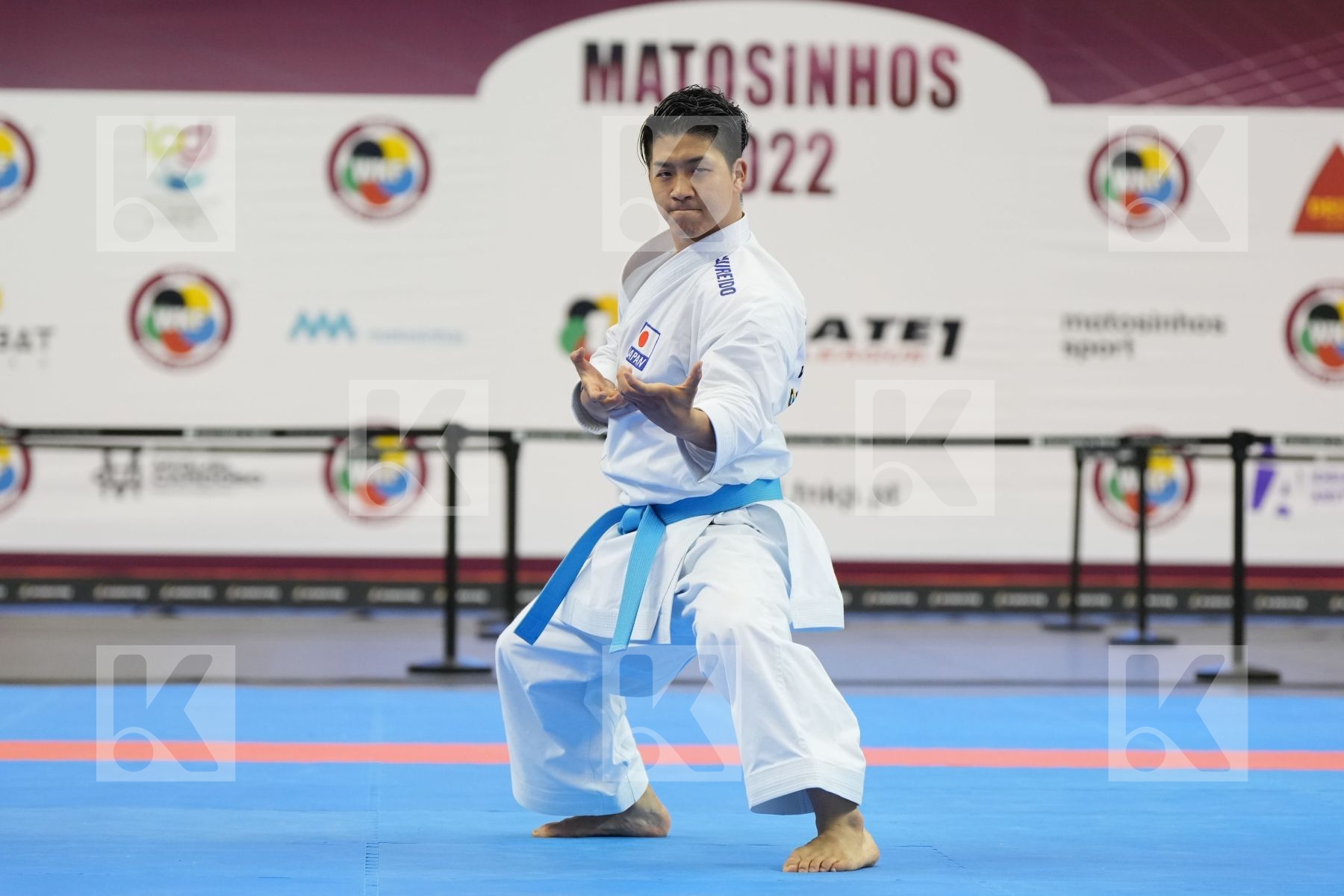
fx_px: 5637
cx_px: 672
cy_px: 448
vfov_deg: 9.1
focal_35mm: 151
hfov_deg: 13.6
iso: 1600
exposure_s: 1/500
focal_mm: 101
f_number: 2.8
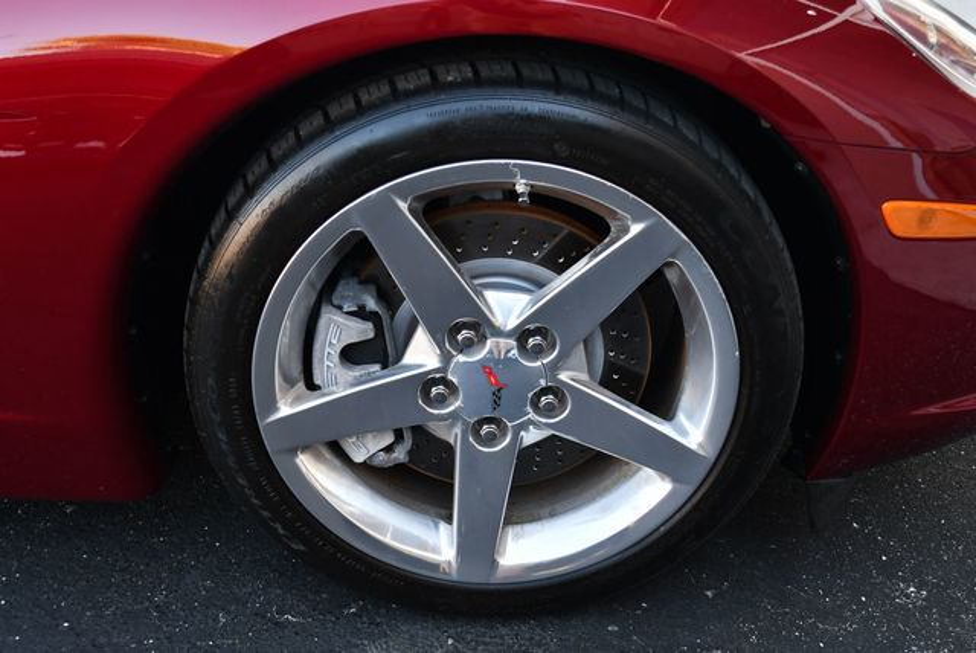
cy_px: 326
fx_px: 1085
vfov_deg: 33.5
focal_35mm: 40
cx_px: 488
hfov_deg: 48.4
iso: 400
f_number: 4
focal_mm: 20
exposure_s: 1/250
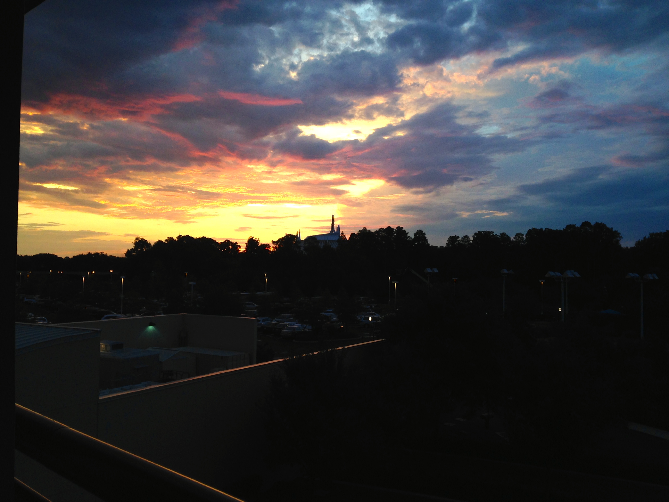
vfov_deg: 42.9
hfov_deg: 55.4
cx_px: 334
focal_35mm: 33
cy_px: 251
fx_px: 638
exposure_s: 1/129
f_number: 2.4
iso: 50
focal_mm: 4.12
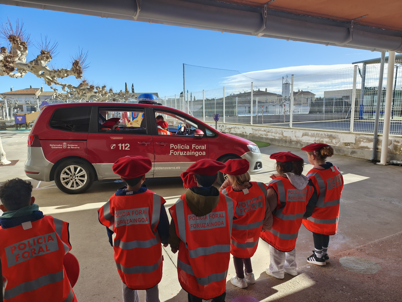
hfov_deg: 73.9
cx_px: 201
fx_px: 267
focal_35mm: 23
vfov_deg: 58.9
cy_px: 151
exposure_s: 1/99.9
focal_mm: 6.14
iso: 125
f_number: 1.65
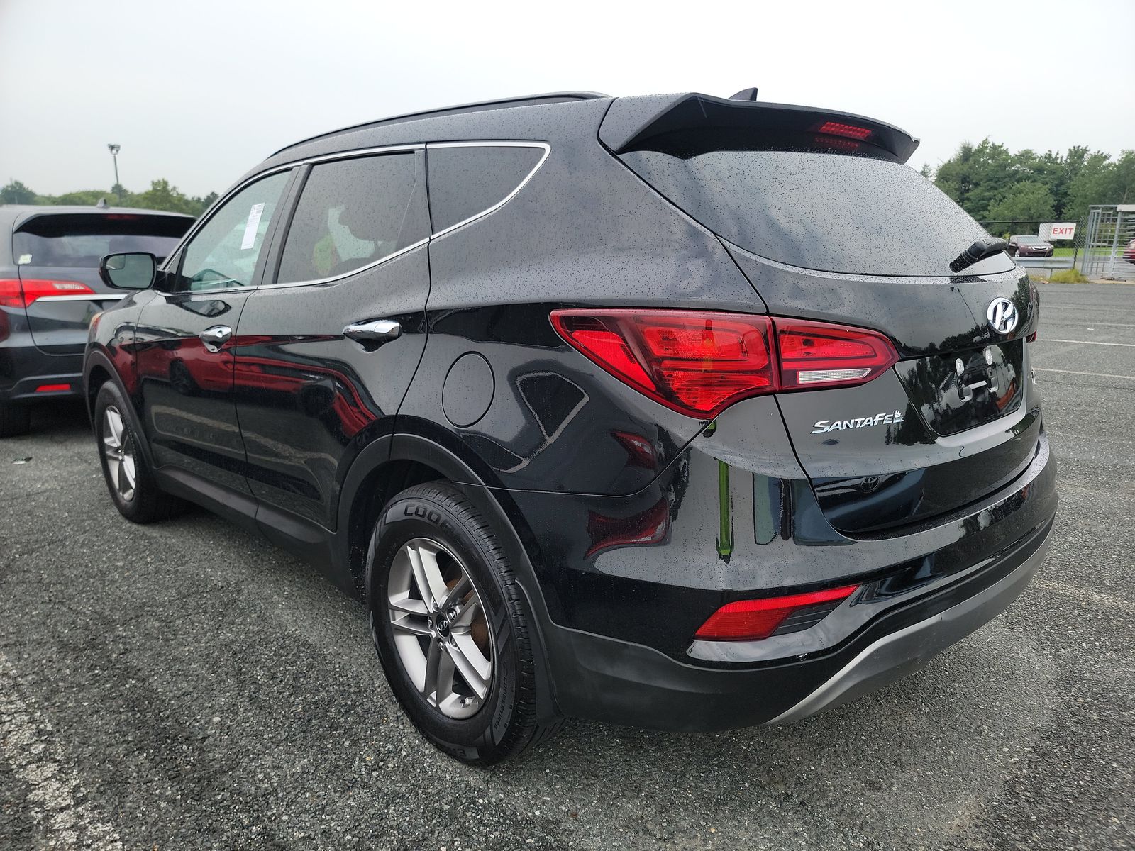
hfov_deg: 71.6
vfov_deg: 56.8
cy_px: 426
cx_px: 568
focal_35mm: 24
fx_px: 787
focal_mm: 6.7
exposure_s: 1/184
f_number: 1.8
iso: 50
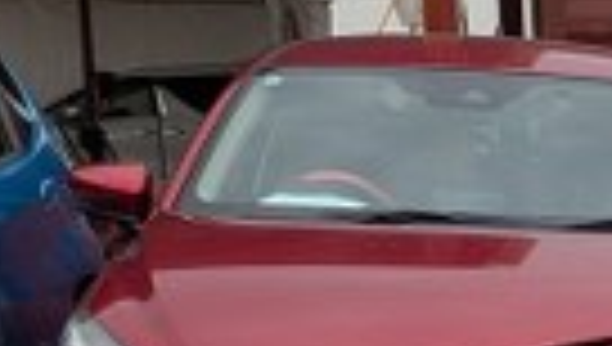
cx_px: 1258
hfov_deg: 11.9
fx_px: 2601
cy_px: 643
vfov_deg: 7.4
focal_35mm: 160
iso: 48
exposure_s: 1/1481
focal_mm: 5.43
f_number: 1.89
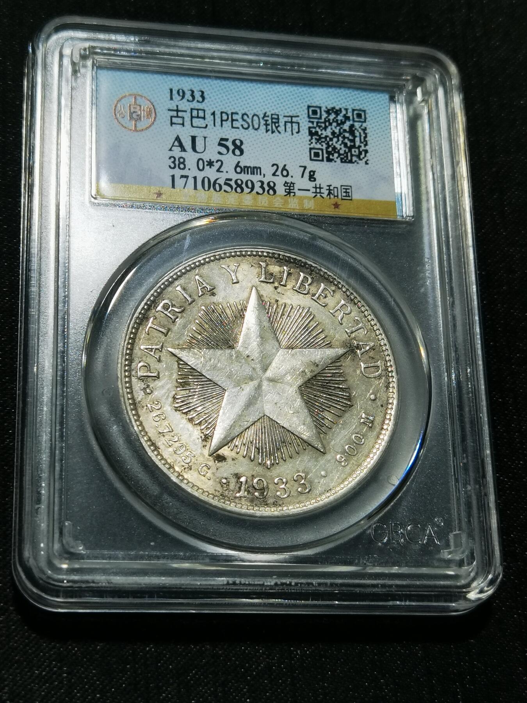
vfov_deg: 29.0
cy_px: 352
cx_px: 264
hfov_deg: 21.9
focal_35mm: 67
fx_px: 1360
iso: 64
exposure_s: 1/100
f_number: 1.9
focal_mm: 6.67
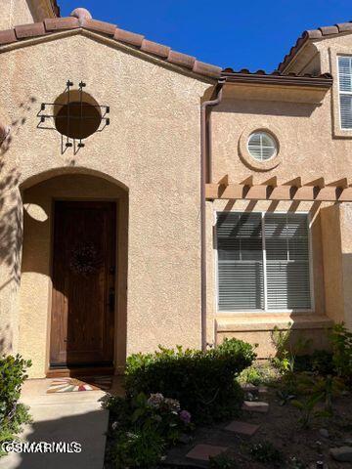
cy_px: 234
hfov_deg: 53.1
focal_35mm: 26
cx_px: 176
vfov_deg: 67.3
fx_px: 353
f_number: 1.6
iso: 50
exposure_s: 1/4651
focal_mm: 5.1
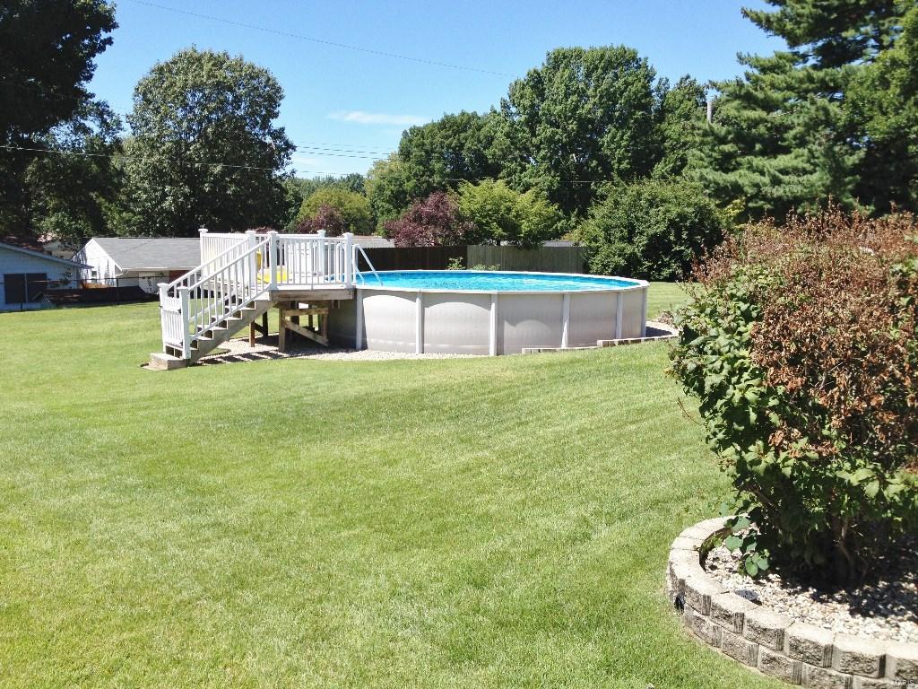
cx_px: 459
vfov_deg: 40.7
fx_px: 928
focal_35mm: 35
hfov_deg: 52.6
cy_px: 344
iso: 50
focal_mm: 4.28
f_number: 2.4
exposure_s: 1/1284
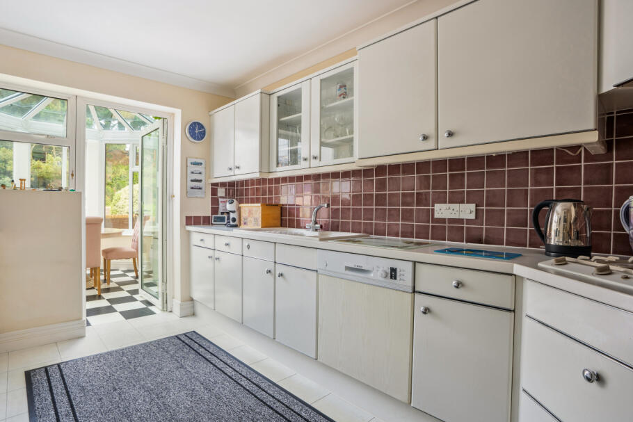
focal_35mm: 18
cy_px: 215
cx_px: 289
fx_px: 317
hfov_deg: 89.8
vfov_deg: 67.4
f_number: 11
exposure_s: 1/1.25
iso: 200
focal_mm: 16
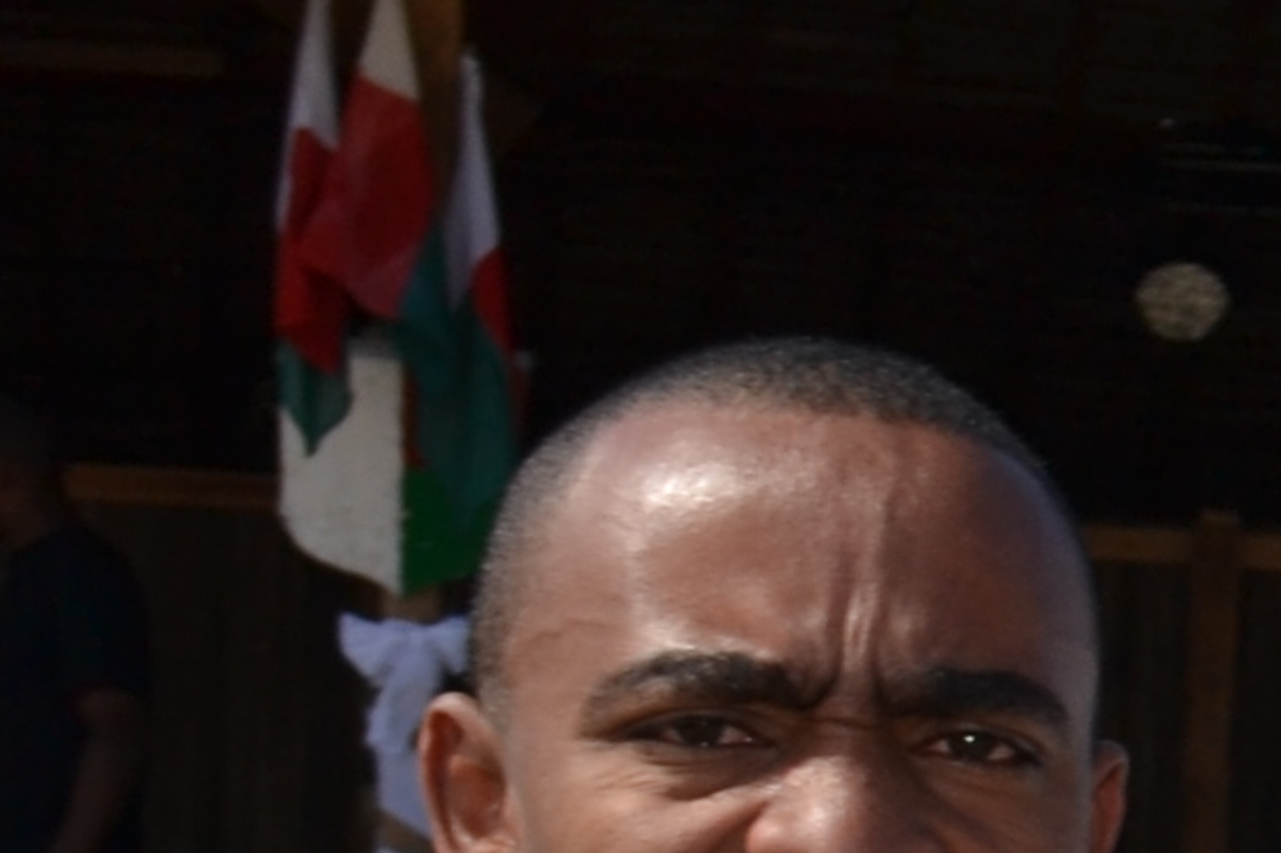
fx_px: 7399
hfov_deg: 8.5
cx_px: 3655
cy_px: 1645
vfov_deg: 6.4
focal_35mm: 208
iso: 100
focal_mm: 22
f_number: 8
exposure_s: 1/200
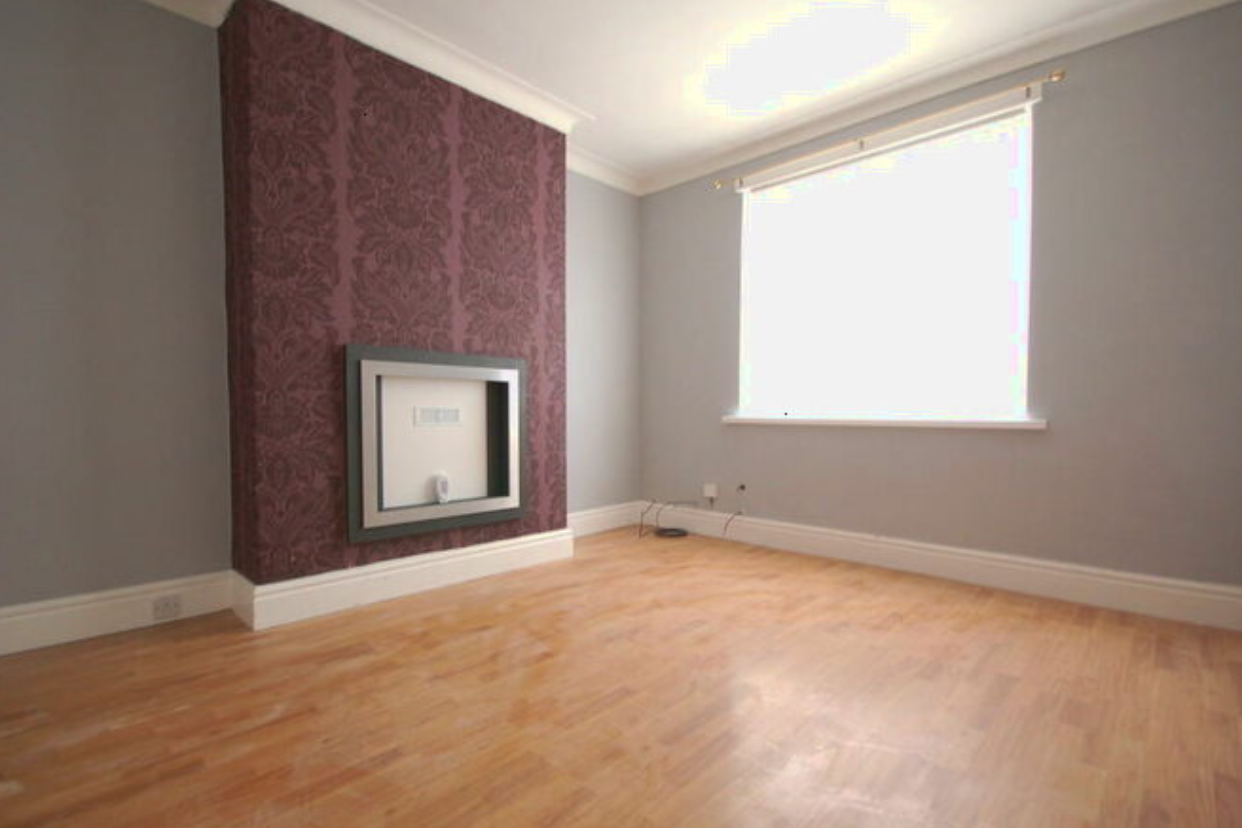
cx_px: 641
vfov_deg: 73.8
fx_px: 552
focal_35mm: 16
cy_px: 421
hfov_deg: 96.7
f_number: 4
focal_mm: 10
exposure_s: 1/4
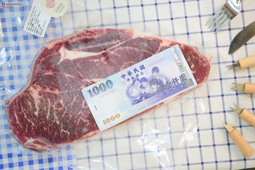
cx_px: 128
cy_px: 85
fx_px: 478
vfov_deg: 20.2
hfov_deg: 29.9
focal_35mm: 68
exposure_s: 1/125
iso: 1600
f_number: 5.6
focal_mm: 45
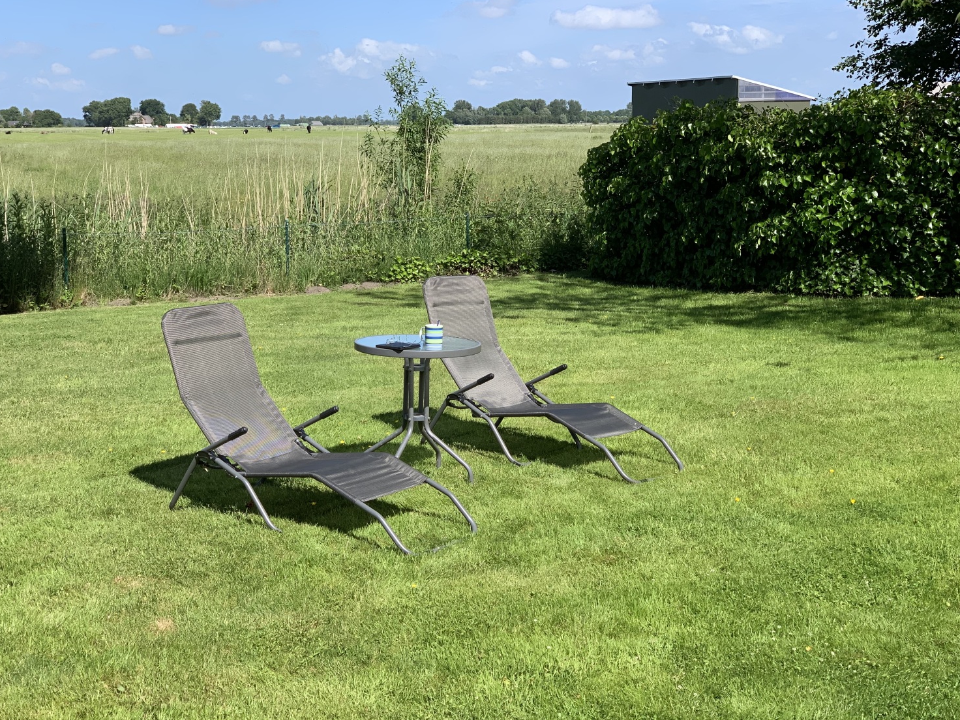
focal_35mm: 53
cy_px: 361
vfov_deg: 27.5
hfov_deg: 36.2
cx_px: 481
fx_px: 1470
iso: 16
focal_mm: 6
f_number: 2.4
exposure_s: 1/922
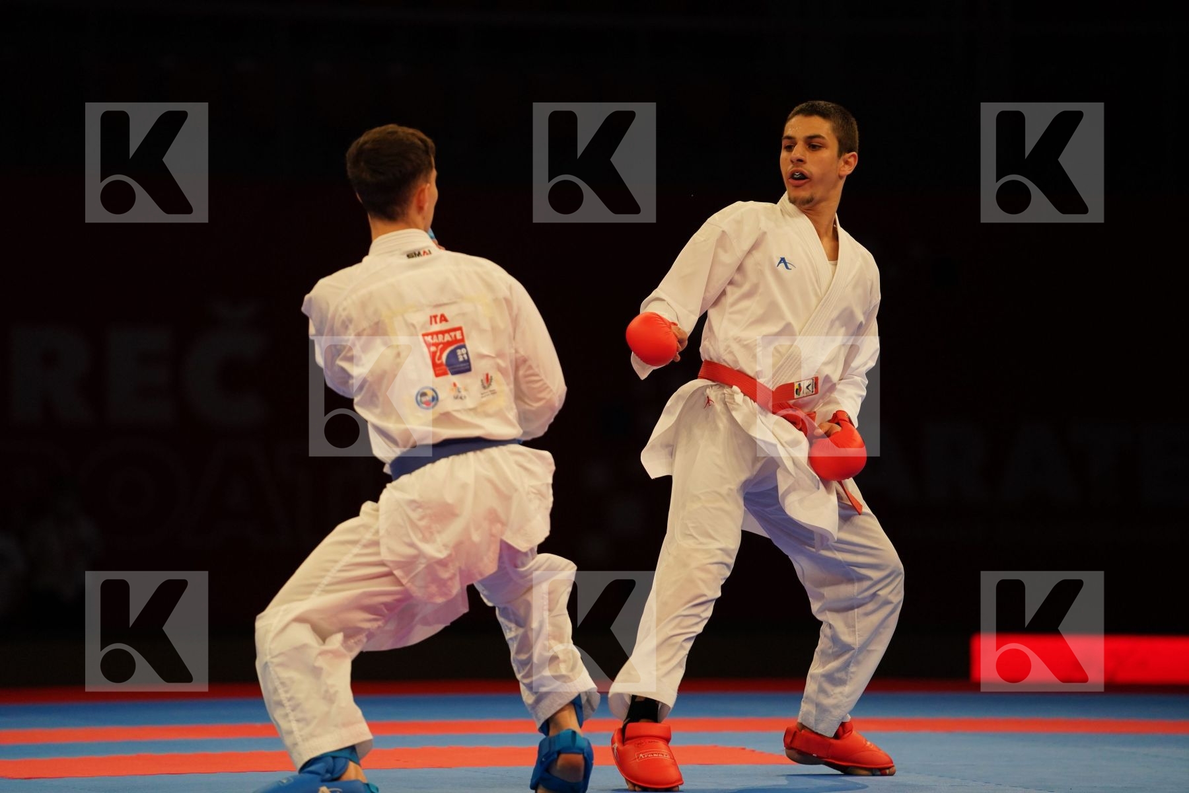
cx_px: 594
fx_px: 6605
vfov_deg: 6.9
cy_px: 396
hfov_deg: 10.3
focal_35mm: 200
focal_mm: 200
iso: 1600
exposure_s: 1/1000
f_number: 2.8
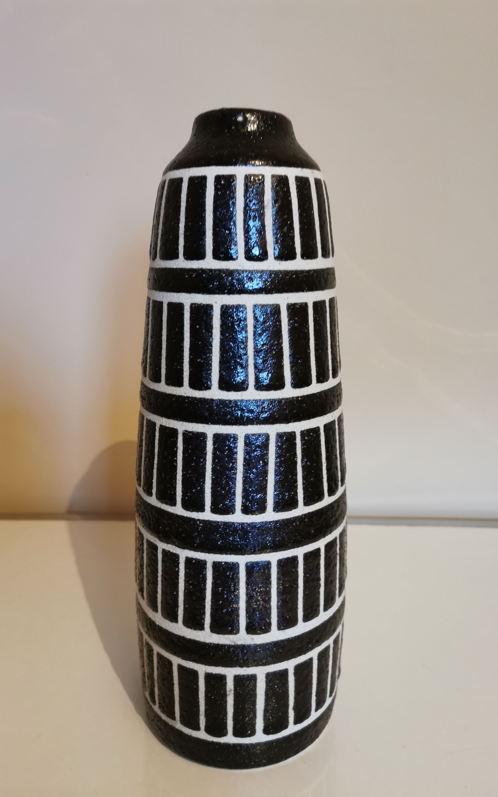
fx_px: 630
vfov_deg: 64.6
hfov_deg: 43.1
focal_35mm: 29
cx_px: 260
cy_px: 396
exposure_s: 1/33.3
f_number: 1.6
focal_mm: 5.56
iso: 320
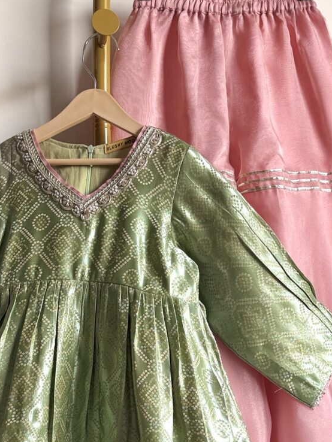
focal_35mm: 52
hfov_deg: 28.0
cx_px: 142
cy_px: 304
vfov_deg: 36.3
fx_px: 665
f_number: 1.78
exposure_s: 1/121
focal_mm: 6.76
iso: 64
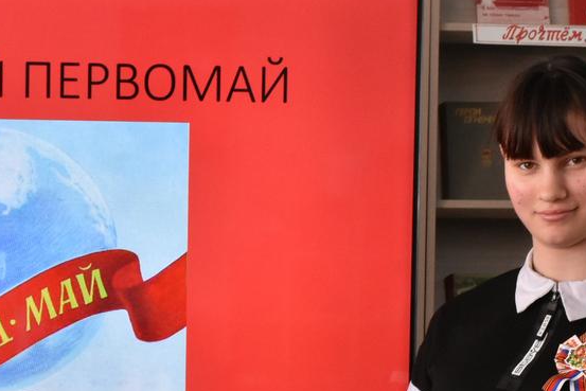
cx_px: 280
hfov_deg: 14.8
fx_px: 2263
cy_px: 365
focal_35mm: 139
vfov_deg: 9.8
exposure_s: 1/60
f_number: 11
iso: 1600
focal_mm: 38
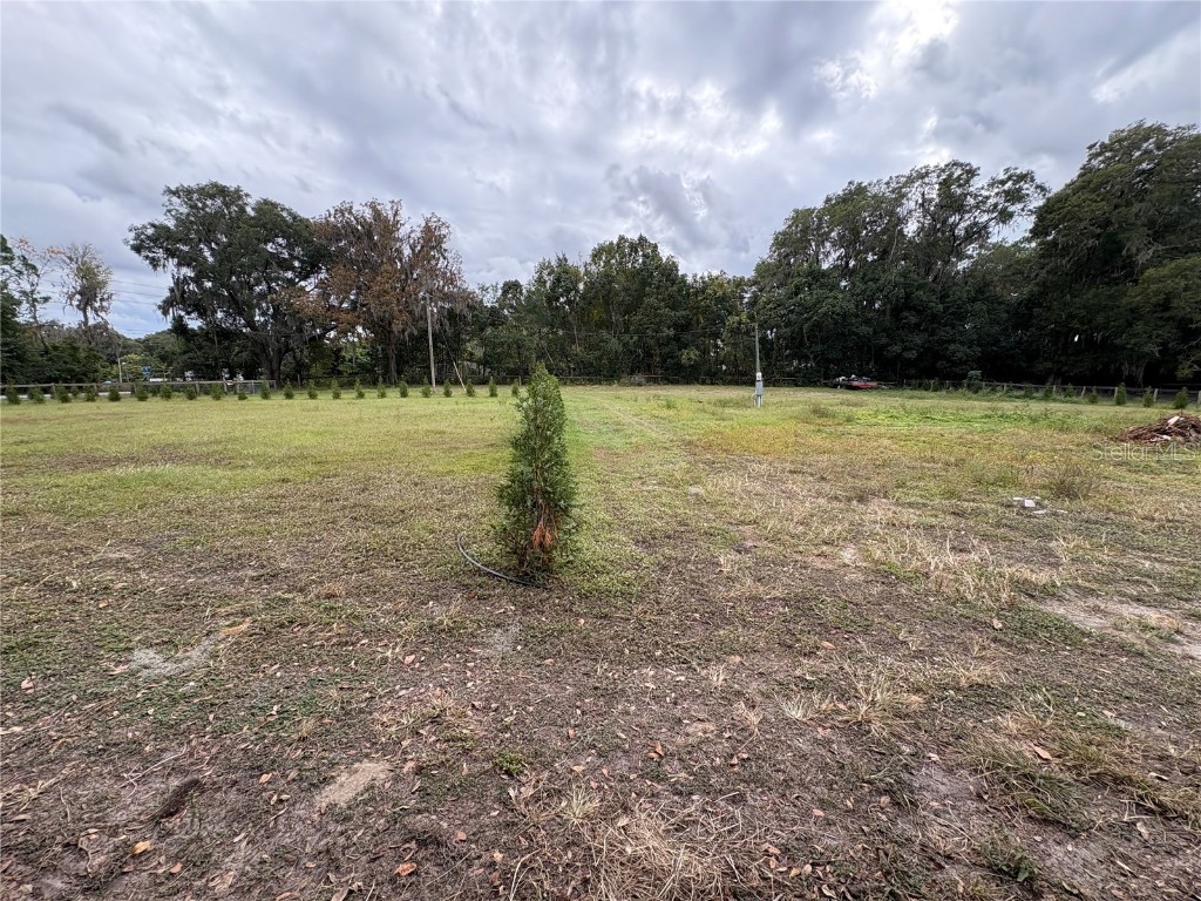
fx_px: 486
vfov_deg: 85.7
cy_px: 450
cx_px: 600
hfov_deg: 102.1
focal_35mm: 14
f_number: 2.2
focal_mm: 2.22
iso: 64
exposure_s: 1/397
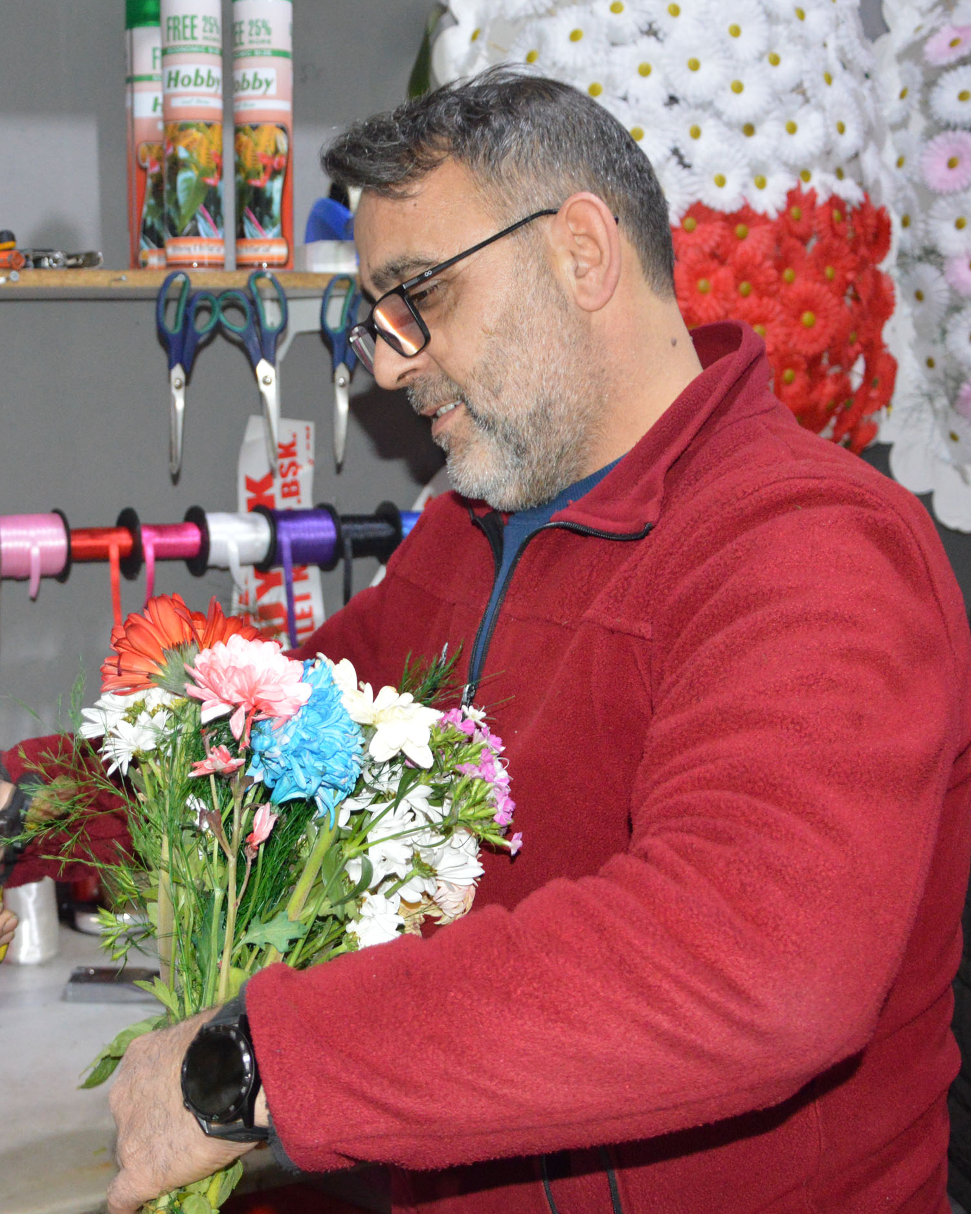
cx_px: 332
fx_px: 1606
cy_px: 611
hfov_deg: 33.4
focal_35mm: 45
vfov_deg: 41.4
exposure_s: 1/60
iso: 2000
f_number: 3.8
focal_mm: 21
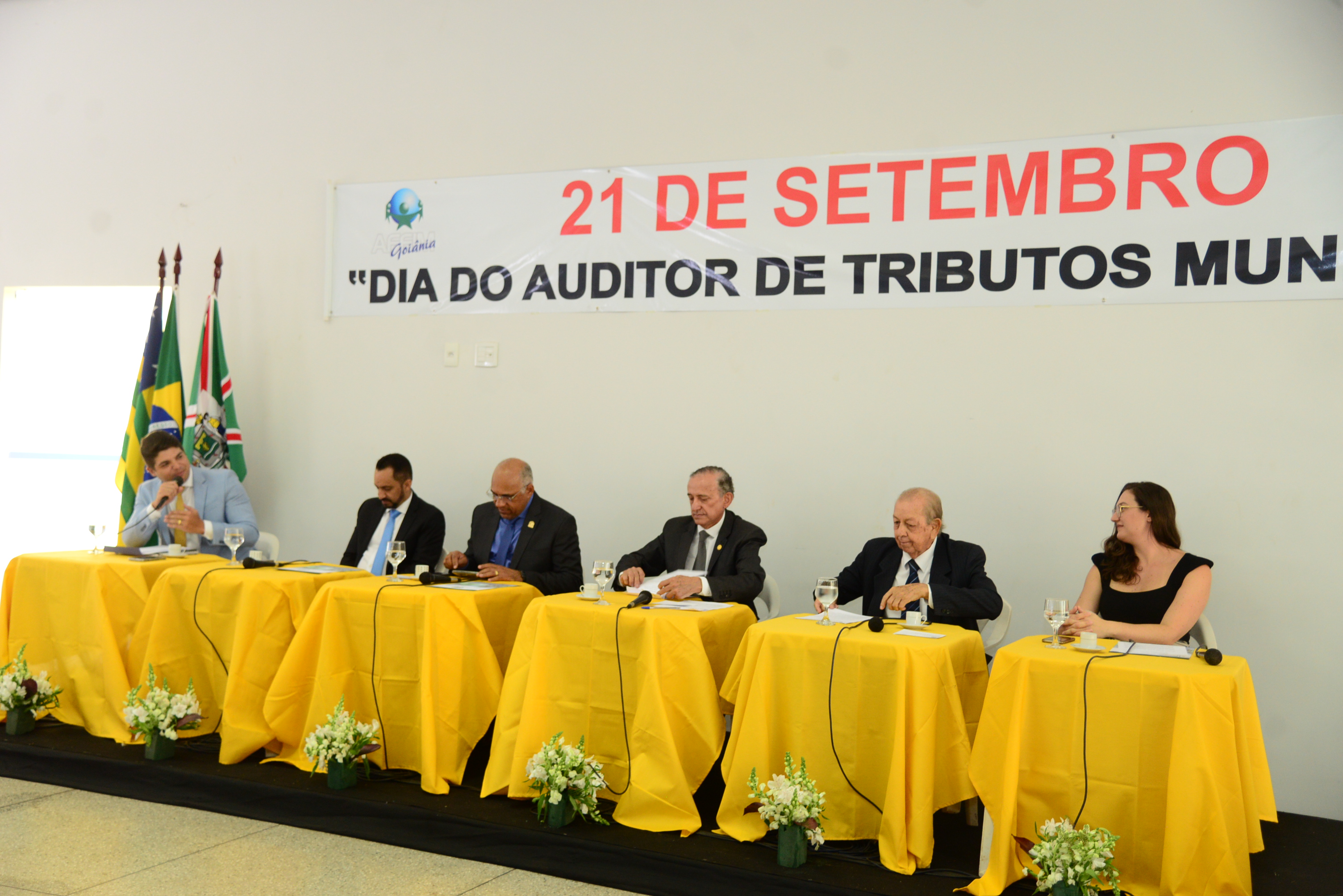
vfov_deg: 35.1
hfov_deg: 50.7
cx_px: 672
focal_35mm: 38
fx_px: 1418
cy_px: 448
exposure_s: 1/125
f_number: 4
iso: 1600
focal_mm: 38
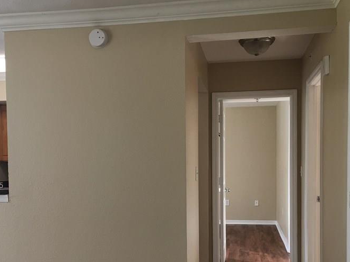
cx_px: 164
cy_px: 186
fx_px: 455
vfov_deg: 31.8
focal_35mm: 45
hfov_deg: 42.1
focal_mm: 4.15
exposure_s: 1/15
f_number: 2.2
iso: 32
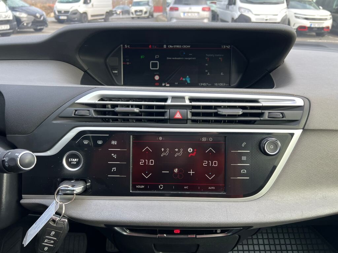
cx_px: 169
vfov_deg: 53.1
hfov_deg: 67.3
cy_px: 126
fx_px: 254
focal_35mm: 26
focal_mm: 5.7
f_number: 1.5
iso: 64
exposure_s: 1/121
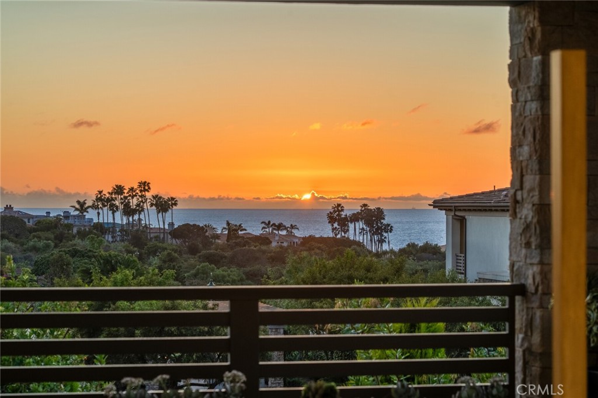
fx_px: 1710
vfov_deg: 13.3
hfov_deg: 19.8
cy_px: 199
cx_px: 299
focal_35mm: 103
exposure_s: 1/800
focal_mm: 103
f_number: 8
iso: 640
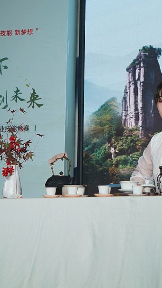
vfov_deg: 18.1
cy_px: 115
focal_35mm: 118
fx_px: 900
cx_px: 162
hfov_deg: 10.2
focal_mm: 57
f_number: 7.1
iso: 640
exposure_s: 1/160
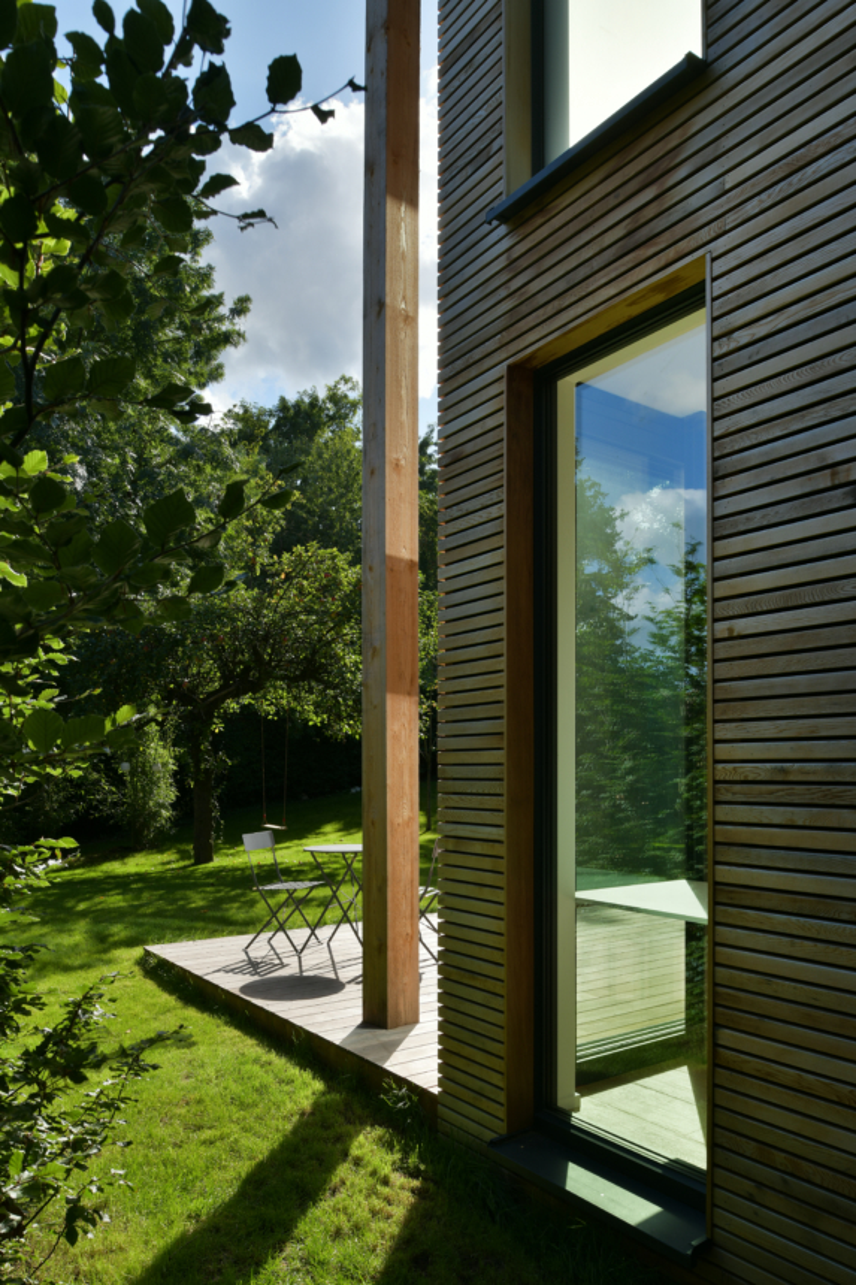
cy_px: 642
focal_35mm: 24
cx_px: 428
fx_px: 856
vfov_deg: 73.8
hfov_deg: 53.1
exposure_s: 1/100
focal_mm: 24
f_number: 11
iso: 100
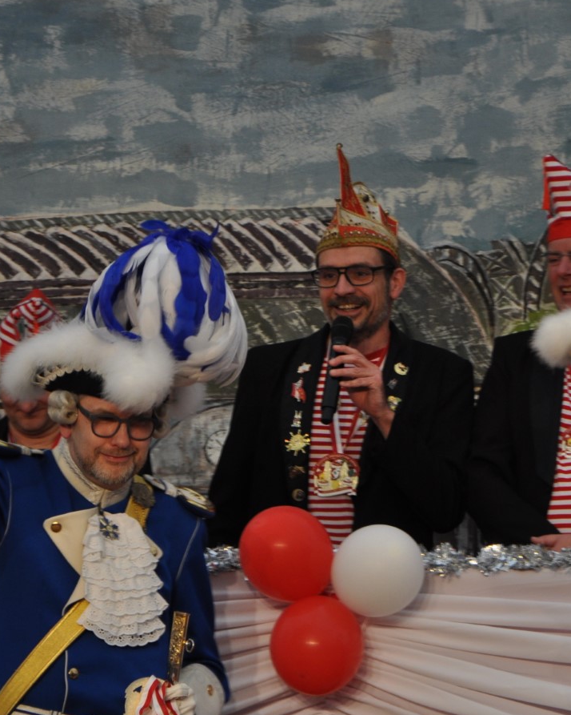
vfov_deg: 7.2
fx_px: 5681
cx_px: 258
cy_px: 345
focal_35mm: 269
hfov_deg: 5.8
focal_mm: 105
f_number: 5.6
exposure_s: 1/60
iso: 450
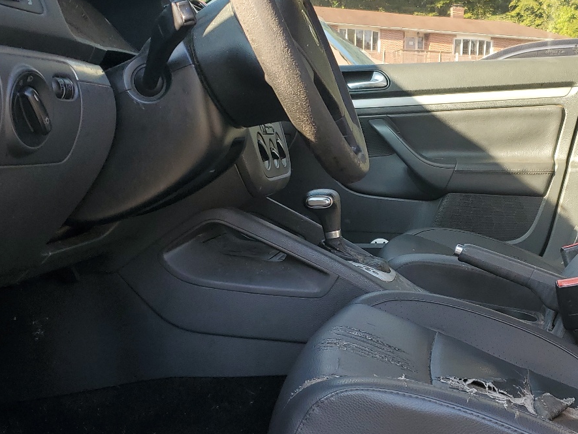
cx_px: 421
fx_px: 785
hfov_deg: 39.5
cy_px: 232
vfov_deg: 30.9
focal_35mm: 47
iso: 50
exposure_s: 1/250
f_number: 1.5
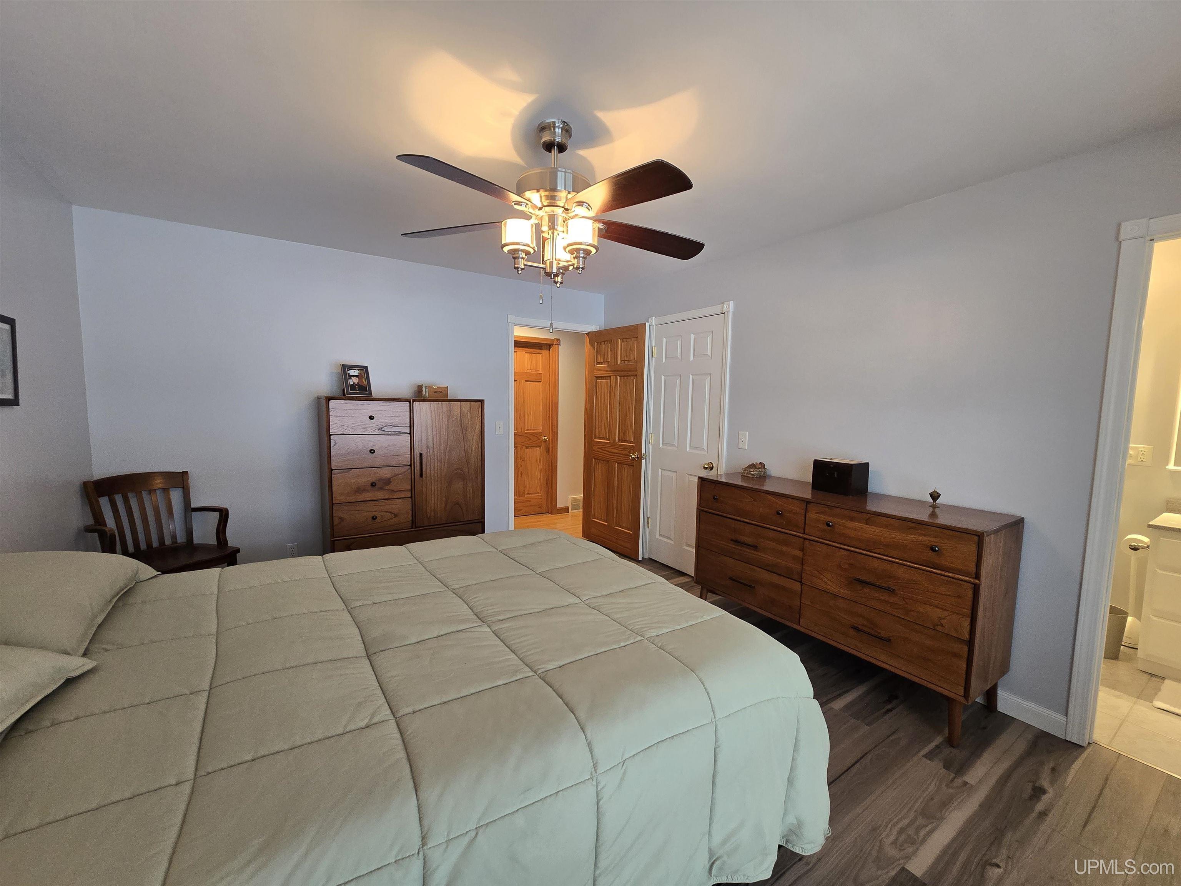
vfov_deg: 89.9
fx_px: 444
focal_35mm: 13
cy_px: 443
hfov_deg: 106.2
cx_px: 590
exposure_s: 1/60
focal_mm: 2.2
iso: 200
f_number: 2.2
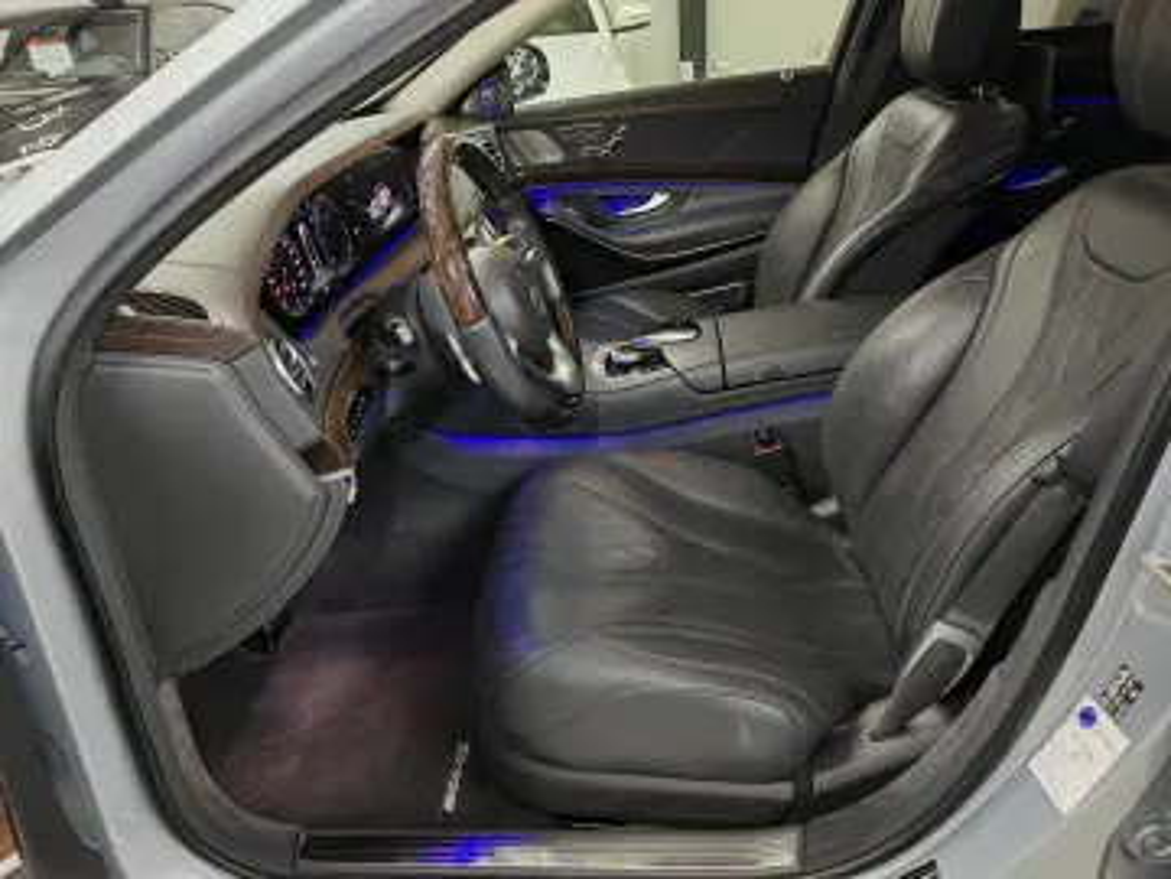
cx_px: 586
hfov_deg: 67.3
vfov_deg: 53.1
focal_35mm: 26
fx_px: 880
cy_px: 440
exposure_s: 1/50
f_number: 1.6
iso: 320
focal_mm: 5.4
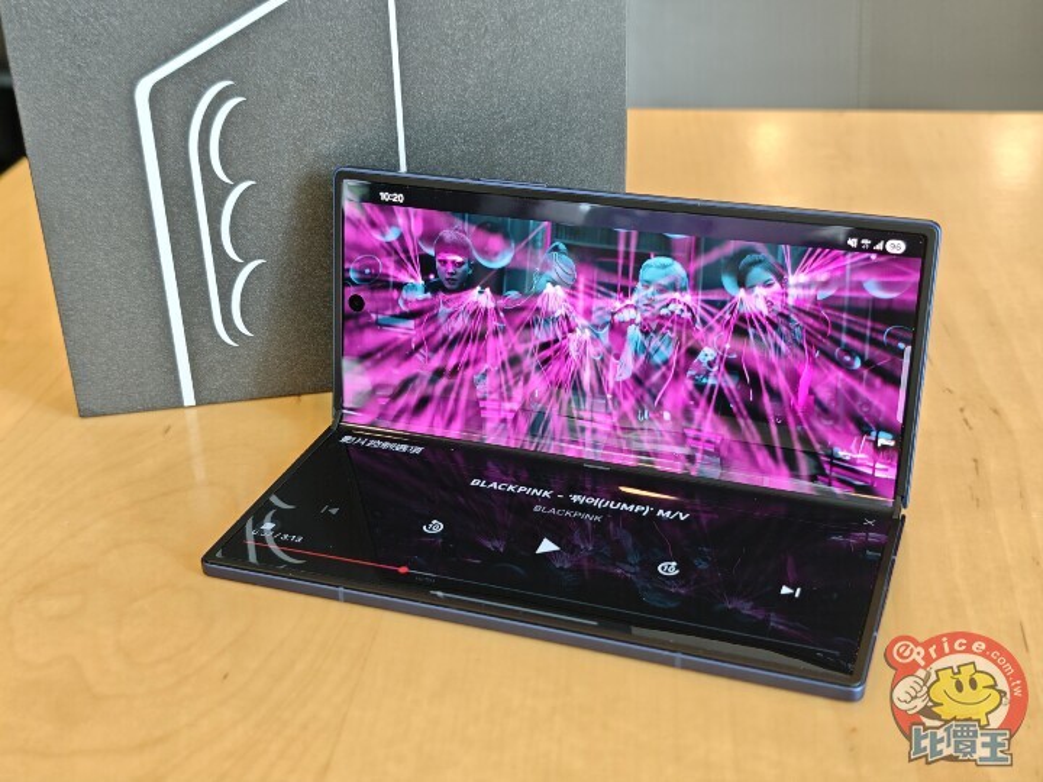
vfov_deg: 31.5
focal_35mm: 46
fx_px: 1386
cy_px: 391
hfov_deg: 41.2
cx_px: 522
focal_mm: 6.55
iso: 250
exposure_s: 1/120
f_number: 1.62
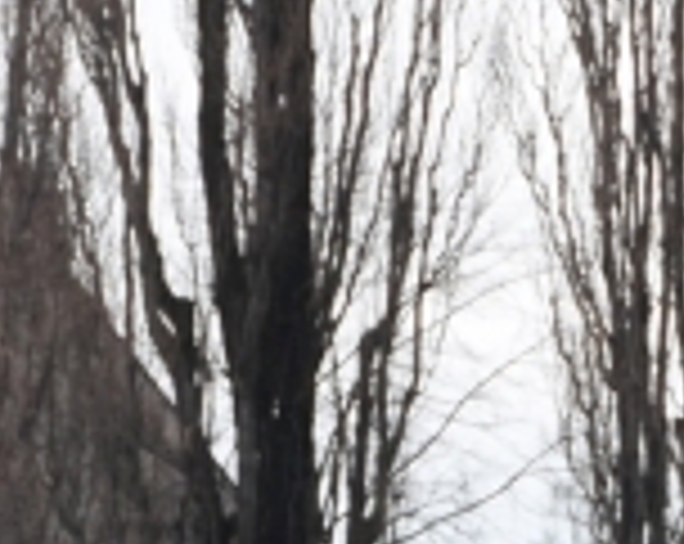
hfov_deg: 2.3
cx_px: 1197
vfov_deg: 1.8
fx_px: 16885
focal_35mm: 836
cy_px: 1196
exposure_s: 1/125
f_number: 5
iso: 250
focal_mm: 75
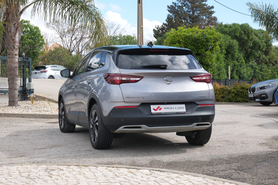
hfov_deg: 29.7
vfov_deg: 20.0
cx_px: 139
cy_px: 92
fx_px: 525
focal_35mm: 68
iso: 160
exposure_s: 1/200
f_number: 9
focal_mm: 45
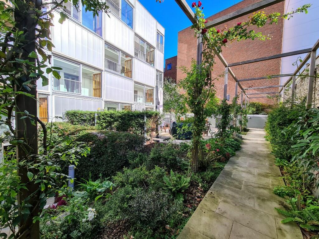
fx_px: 120
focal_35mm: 13
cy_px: 120
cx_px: 160
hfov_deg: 106.2
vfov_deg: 89.9
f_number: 2.2
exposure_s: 1/750
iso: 50
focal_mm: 2.2
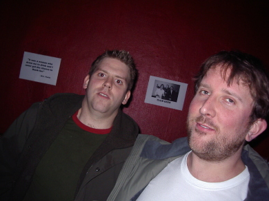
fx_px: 303
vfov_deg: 36.8
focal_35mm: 39
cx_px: 136
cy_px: 102
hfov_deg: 47.9
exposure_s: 1/60
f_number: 2.6
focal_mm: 5.8
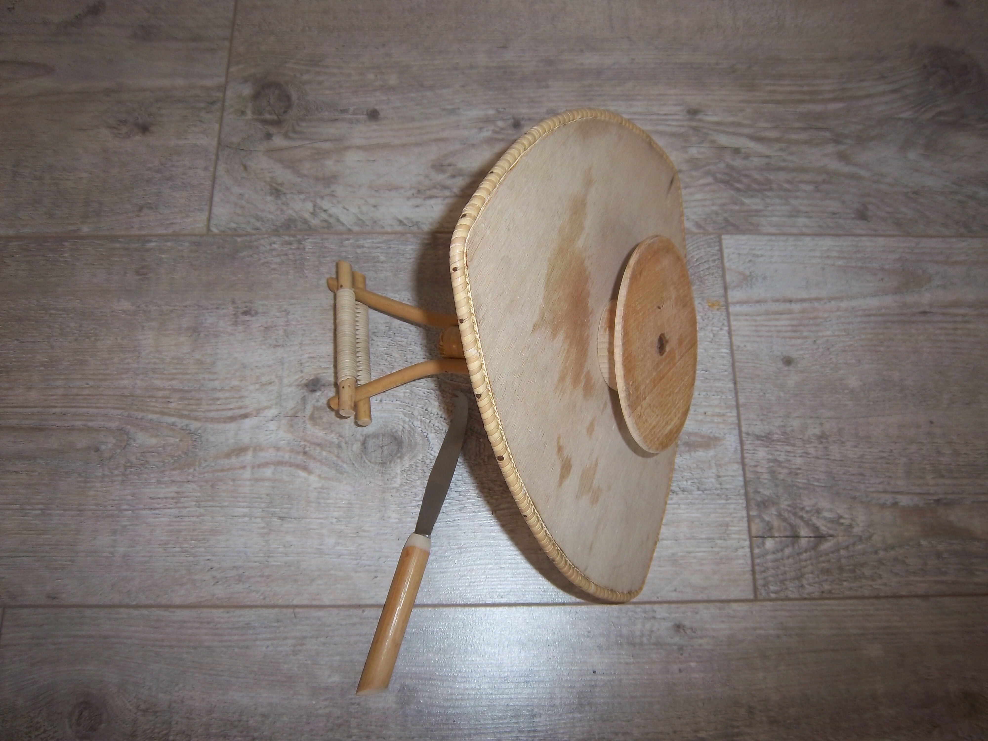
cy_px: 370
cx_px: 494
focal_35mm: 28
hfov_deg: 63.4
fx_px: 799
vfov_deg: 49.7
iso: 64
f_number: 3.5
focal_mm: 5.1
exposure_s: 1/30
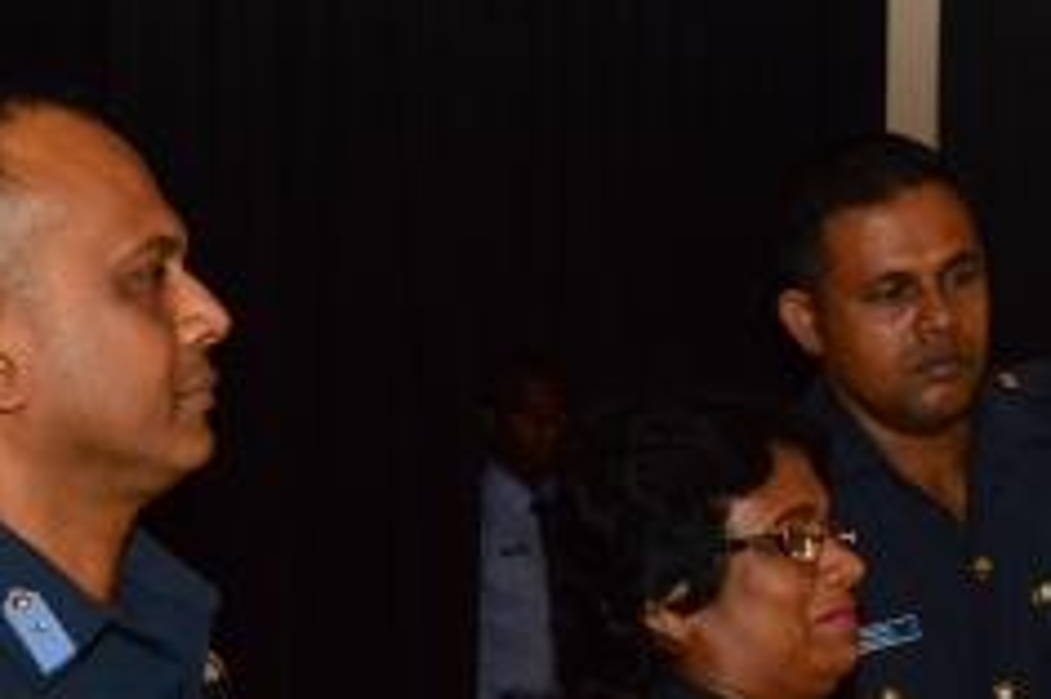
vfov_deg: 13.8
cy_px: 594
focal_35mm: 98
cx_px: 984
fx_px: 2859
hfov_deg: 20.3
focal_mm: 22
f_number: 6.3
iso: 800
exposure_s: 1/80
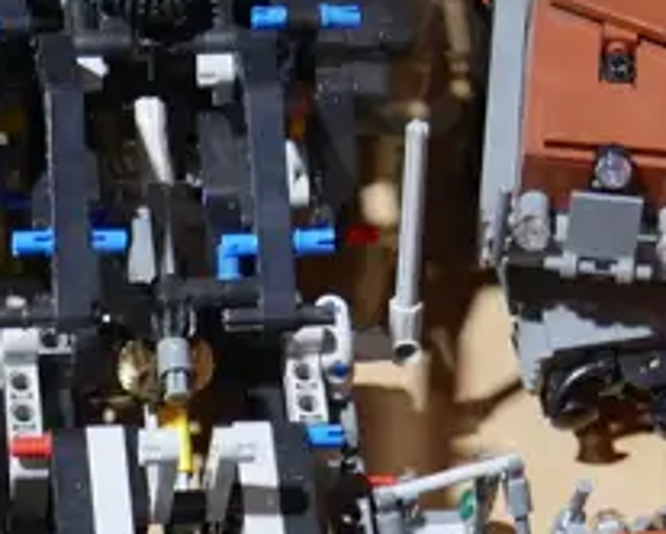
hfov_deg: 14.2
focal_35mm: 135
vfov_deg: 11.4
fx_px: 2663
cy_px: 236
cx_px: 174
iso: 400
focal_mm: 14
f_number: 3.5
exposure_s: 1/60
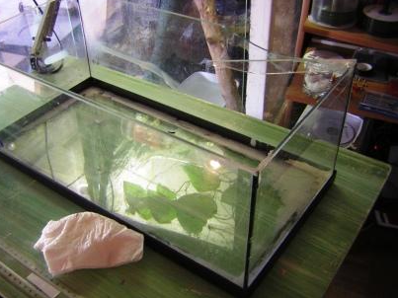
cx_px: 179
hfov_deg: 46.7
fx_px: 460
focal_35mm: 40
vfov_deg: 35.9
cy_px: 150
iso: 50
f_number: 2.6
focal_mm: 4.7
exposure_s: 1/6.6
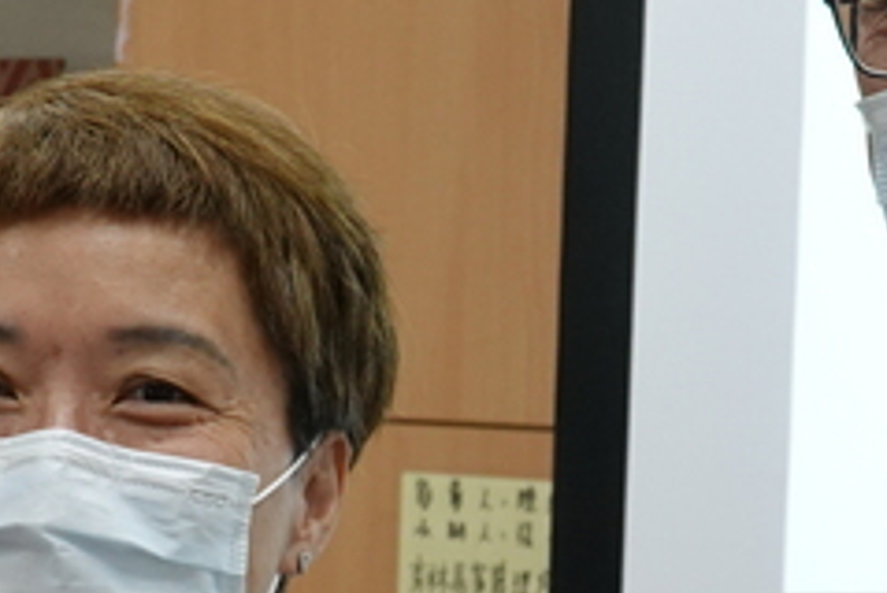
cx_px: 649
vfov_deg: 7.4
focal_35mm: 184
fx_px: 4539
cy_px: 647
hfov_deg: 11.1
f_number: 4
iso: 500
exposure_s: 1/80
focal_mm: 15.9
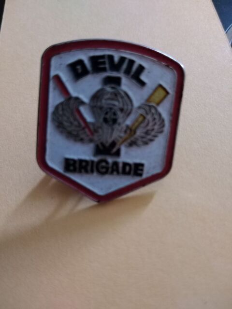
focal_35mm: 26
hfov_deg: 53.1
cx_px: 116
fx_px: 232
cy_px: 154
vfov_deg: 67.3
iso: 421
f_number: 1.8
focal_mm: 3.6
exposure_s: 1/24
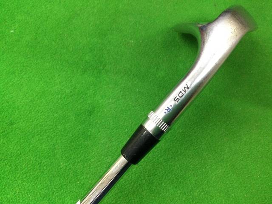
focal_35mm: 31
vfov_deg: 45.4
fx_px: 244
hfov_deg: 58.4
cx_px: 136
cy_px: 102
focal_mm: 3.3
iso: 125
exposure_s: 1/30
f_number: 2.4
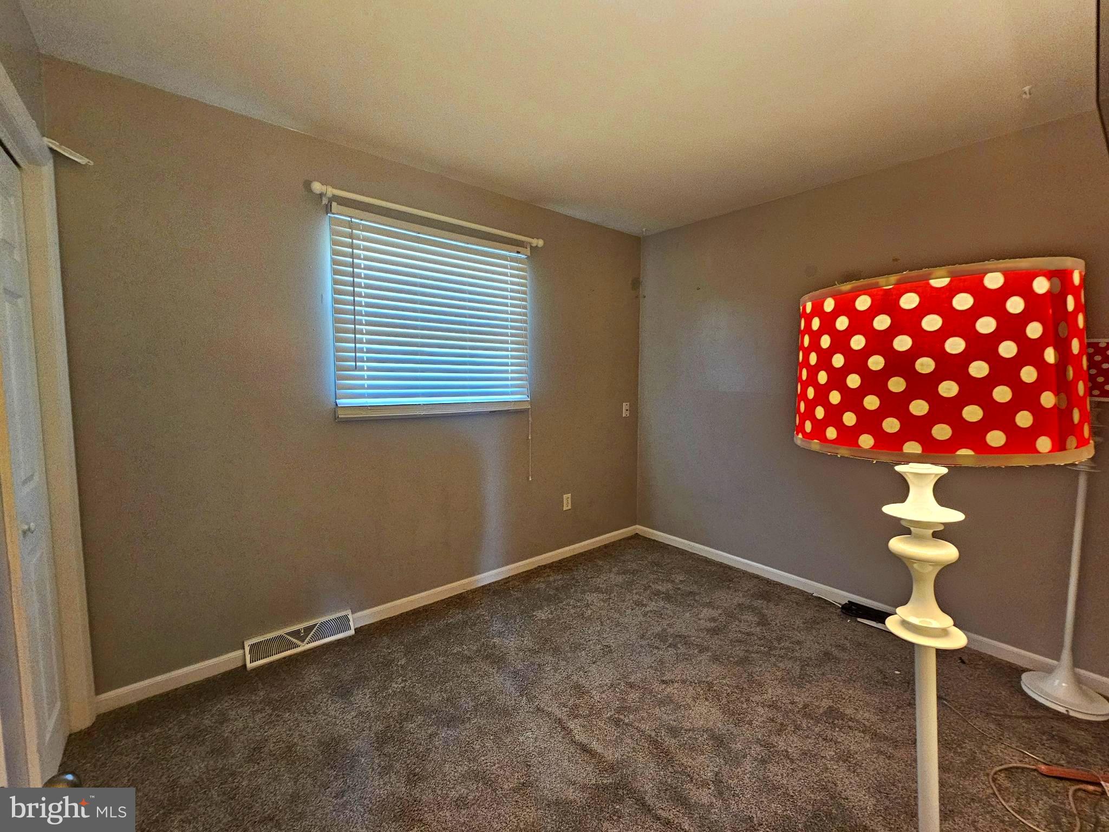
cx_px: 554
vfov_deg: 89.9
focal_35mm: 13
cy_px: 416
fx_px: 416
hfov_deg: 106.2
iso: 320
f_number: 2.2
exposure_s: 1/30
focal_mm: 2.2
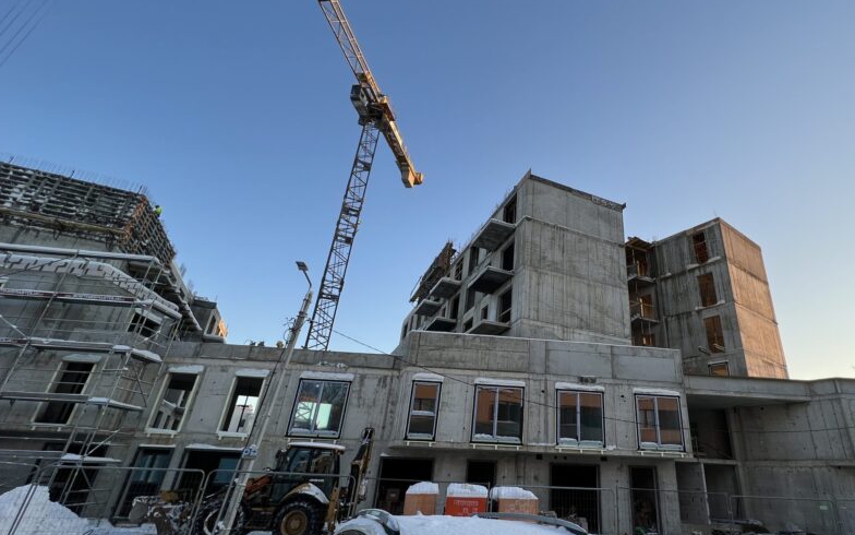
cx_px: 532
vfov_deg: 65.0
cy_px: 258
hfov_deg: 89.3
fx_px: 419
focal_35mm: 18
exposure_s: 1/259
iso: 32
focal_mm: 1.57
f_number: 1.8
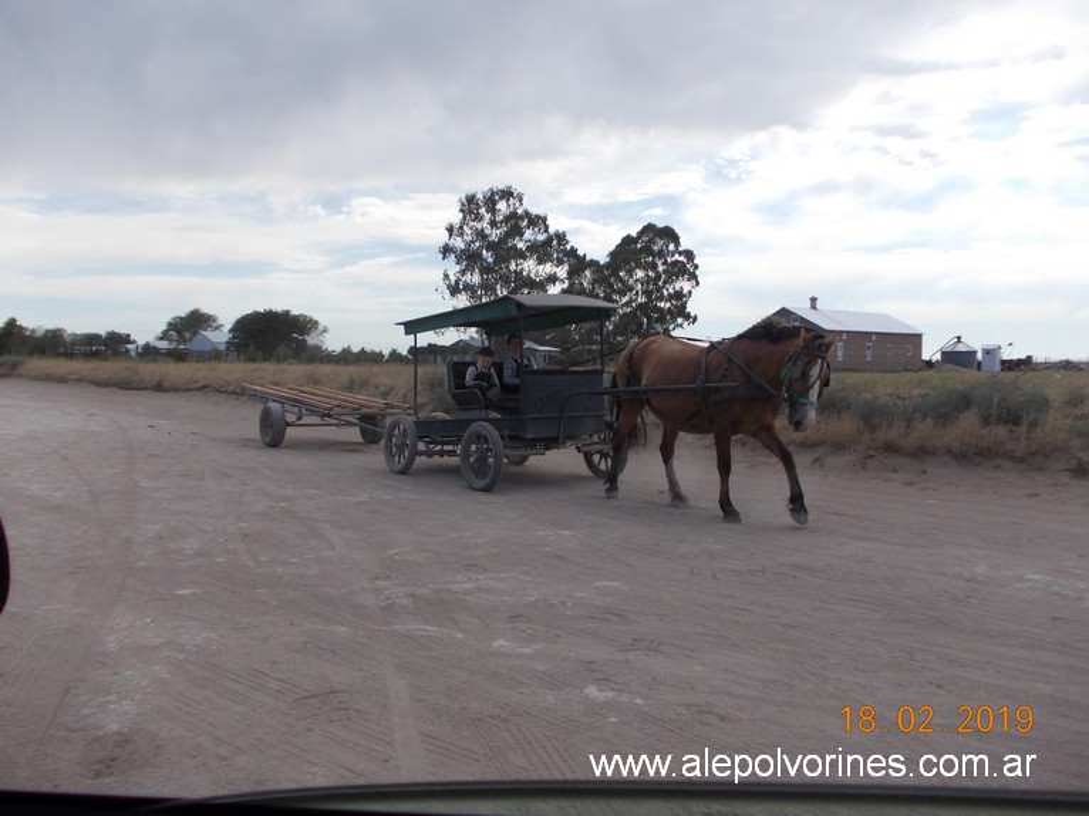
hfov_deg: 63.5
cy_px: 408
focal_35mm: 28
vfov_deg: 49.7
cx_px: 544
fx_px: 881
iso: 80
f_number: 5.4
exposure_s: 1/400
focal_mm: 4
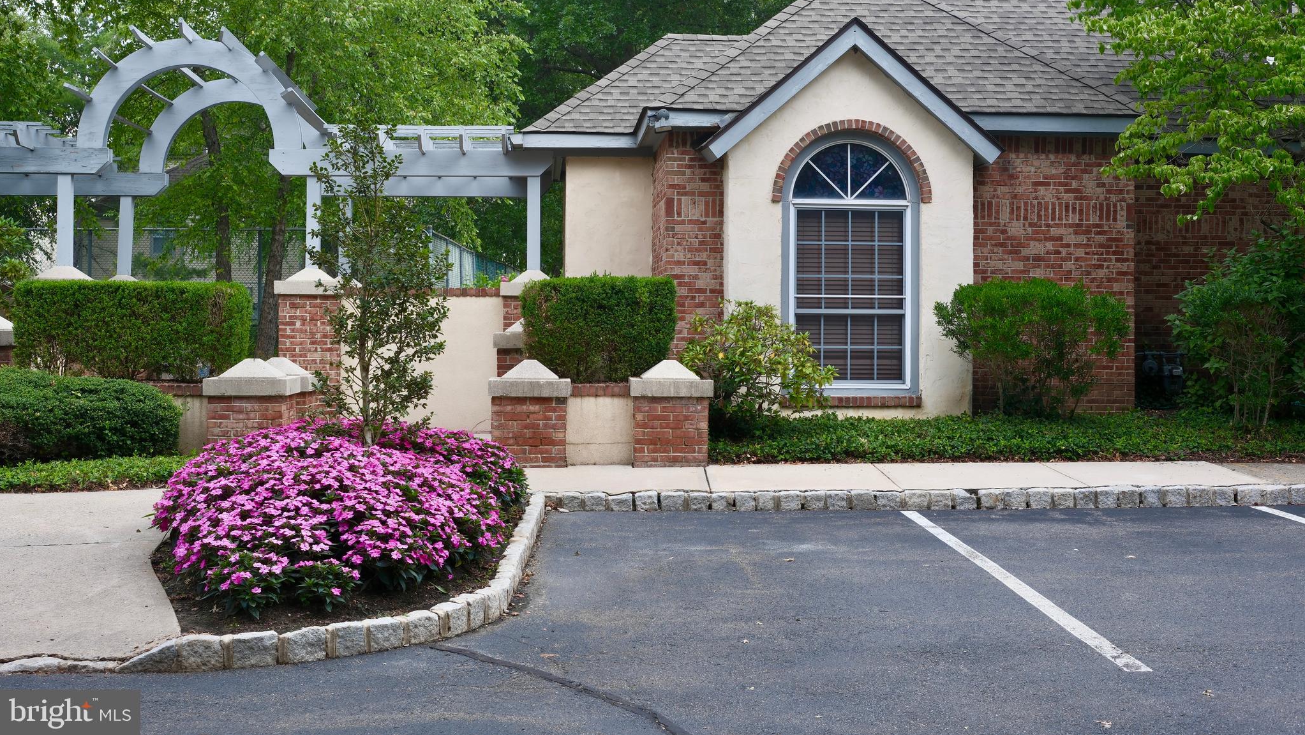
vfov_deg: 27.7
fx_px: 1488
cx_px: 652
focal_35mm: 43
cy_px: 300
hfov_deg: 47.4
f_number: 6.4
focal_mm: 27
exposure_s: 1/60
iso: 125
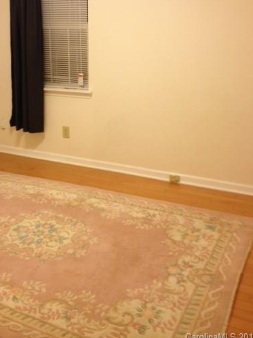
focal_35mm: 45
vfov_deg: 41.8
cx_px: 100
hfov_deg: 32.1
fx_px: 439
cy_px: 126
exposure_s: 1/20
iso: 100
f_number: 2.4
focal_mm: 4.28
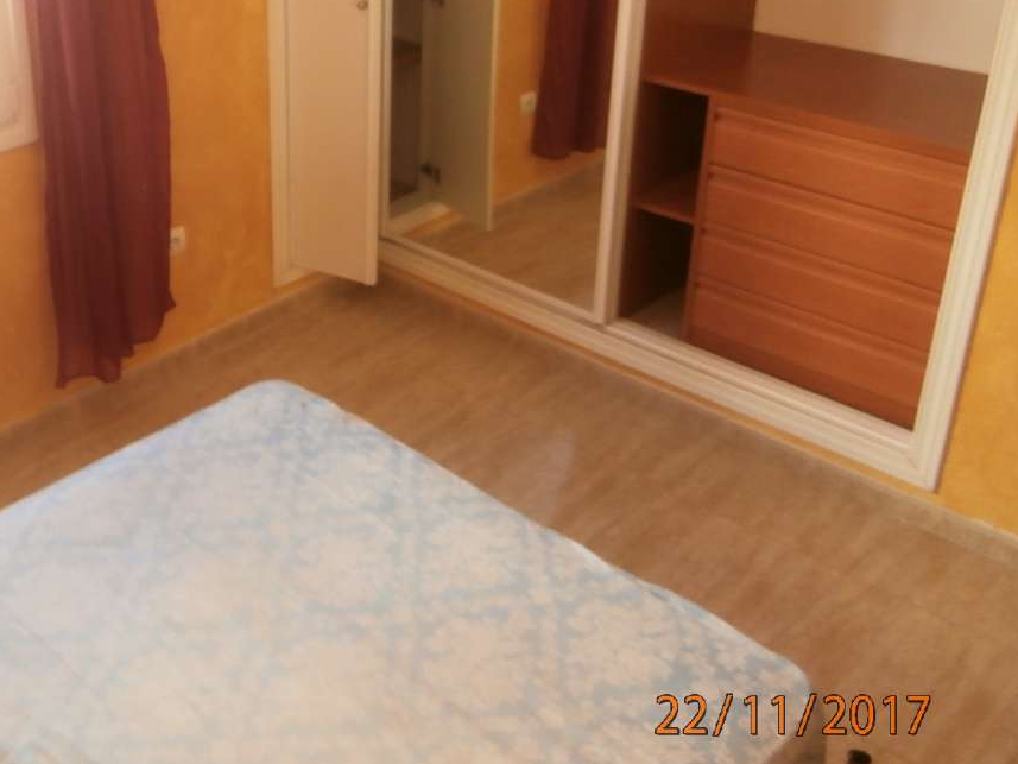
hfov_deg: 41.9
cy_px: 186
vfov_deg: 33.6
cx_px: 145
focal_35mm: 42
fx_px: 1235
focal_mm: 4.2
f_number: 3
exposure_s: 1/30
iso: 125
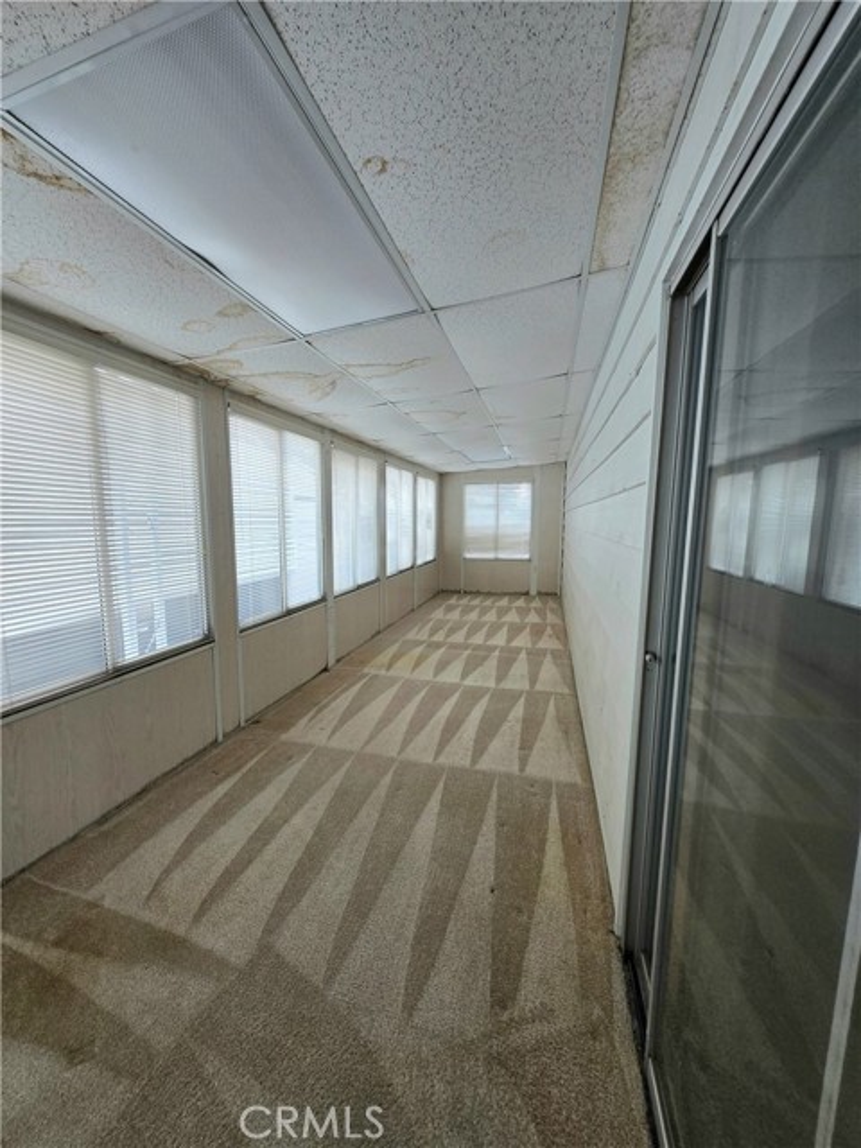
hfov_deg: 89.9
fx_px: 431
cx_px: 430
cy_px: 574
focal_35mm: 13
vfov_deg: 106.2
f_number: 2.2
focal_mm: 1.7
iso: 50
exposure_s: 1/60.2
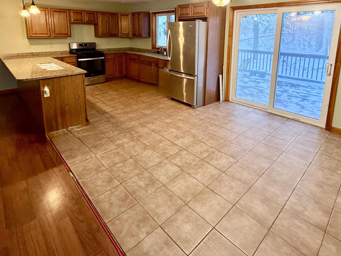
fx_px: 207
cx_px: 174
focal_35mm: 21
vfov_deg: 60.4
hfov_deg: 79.0
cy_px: 68
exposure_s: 1/60
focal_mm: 2.22
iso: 320
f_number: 2.2
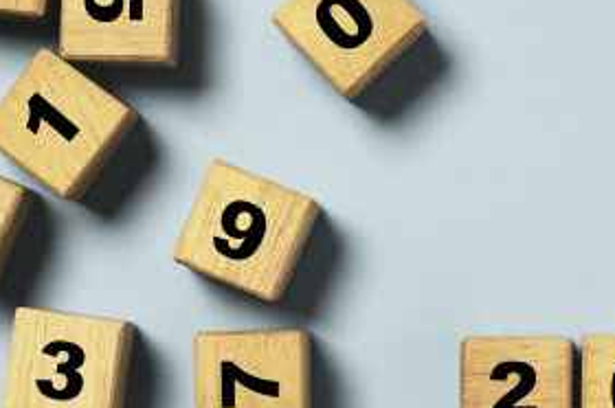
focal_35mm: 197
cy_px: 404
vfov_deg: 6.9
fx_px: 3361
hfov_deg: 10.4
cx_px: 512
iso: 100
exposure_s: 1/200
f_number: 5
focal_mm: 90
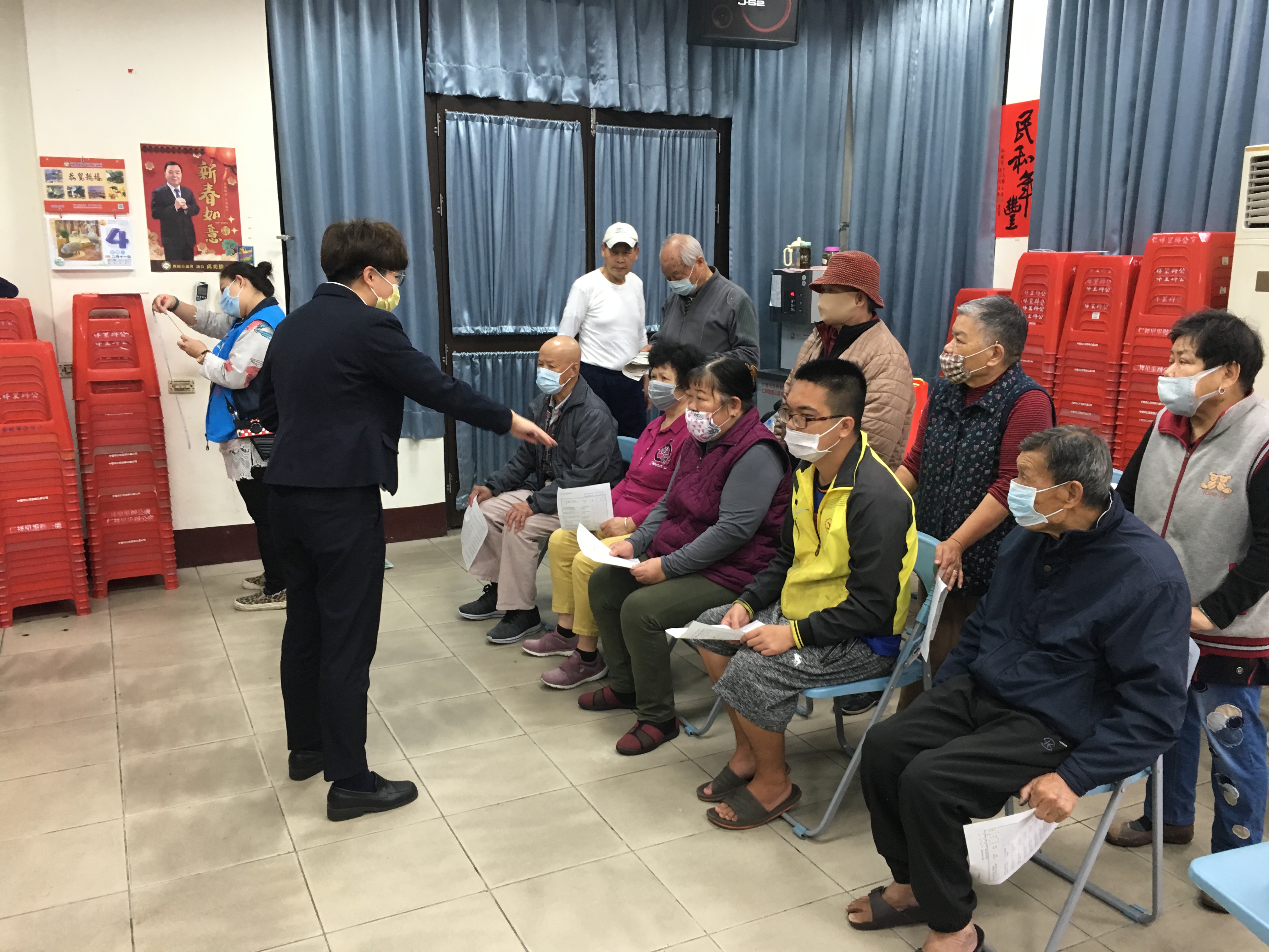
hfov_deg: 61.7
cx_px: 634
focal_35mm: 29
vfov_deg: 48.2
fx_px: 1063
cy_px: 476
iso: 100
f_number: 2.2
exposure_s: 1/30
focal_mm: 4.15
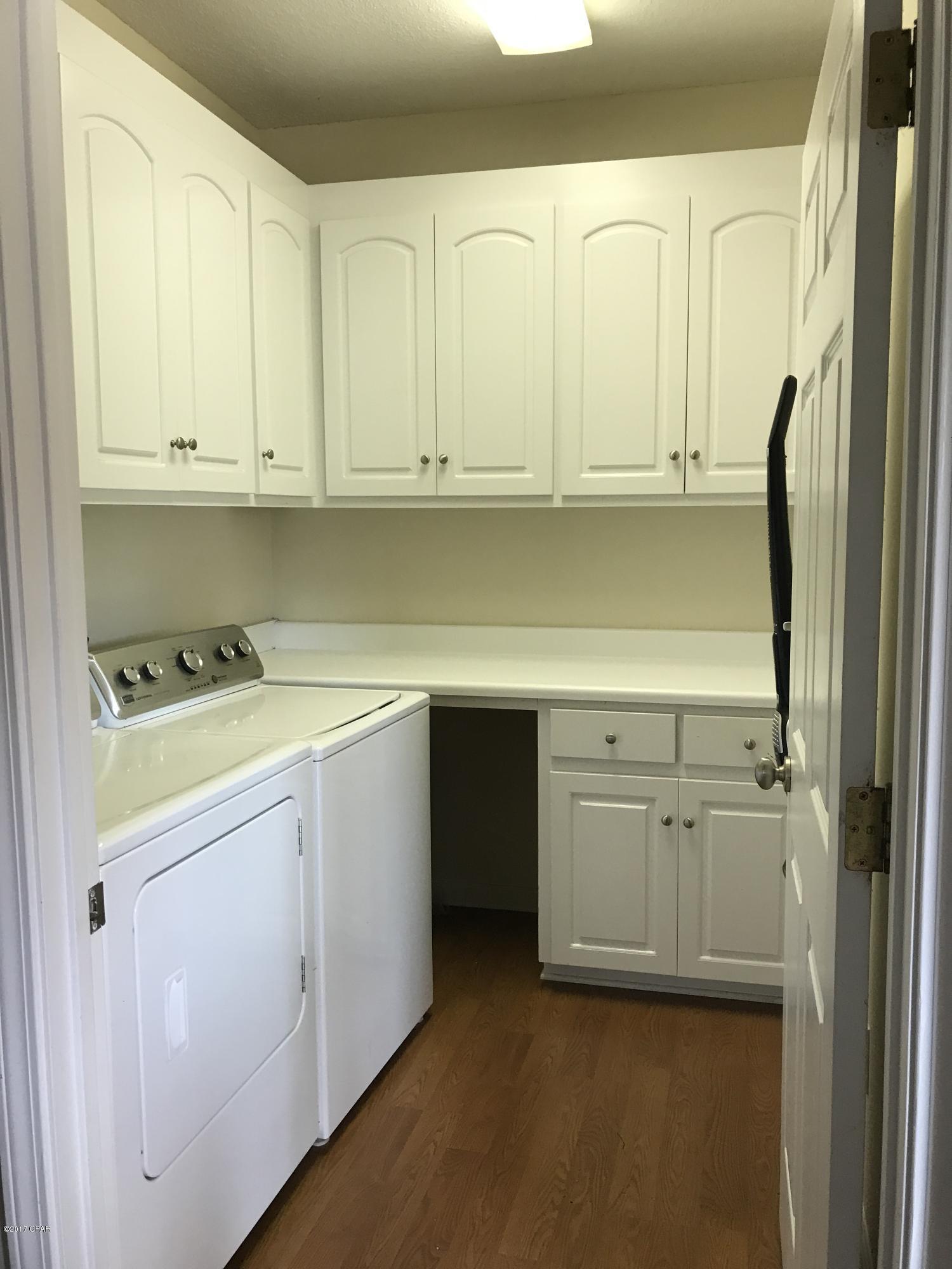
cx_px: 476
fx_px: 1027
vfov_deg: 63.4
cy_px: 634
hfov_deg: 49.7
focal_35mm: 28
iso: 25
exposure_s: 1/30
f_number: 1.8
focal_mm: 3.99
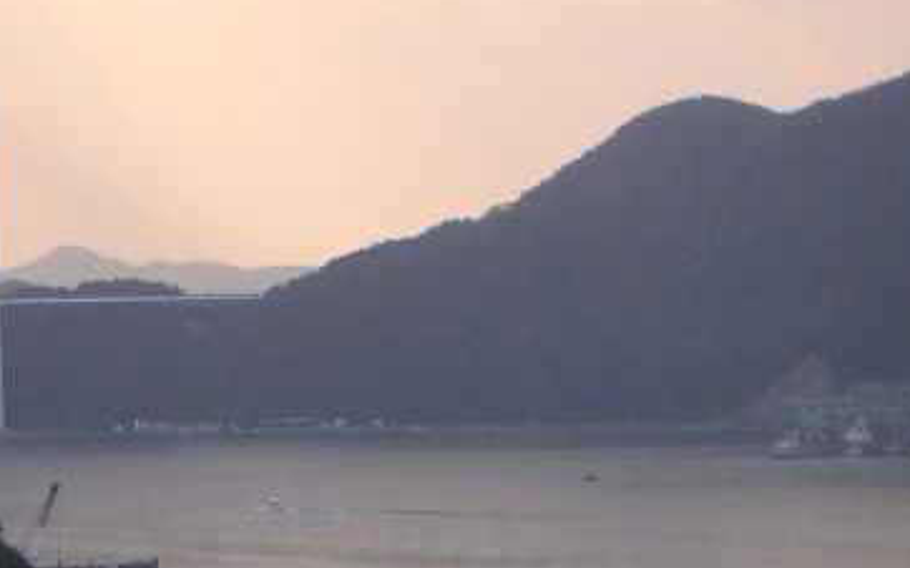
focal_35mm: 192
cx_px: 191
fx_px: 4760
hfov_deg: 10.9
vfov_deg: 6.8
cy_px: 396
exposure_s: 1/180
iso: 50
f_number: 3.5
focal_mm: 15.7
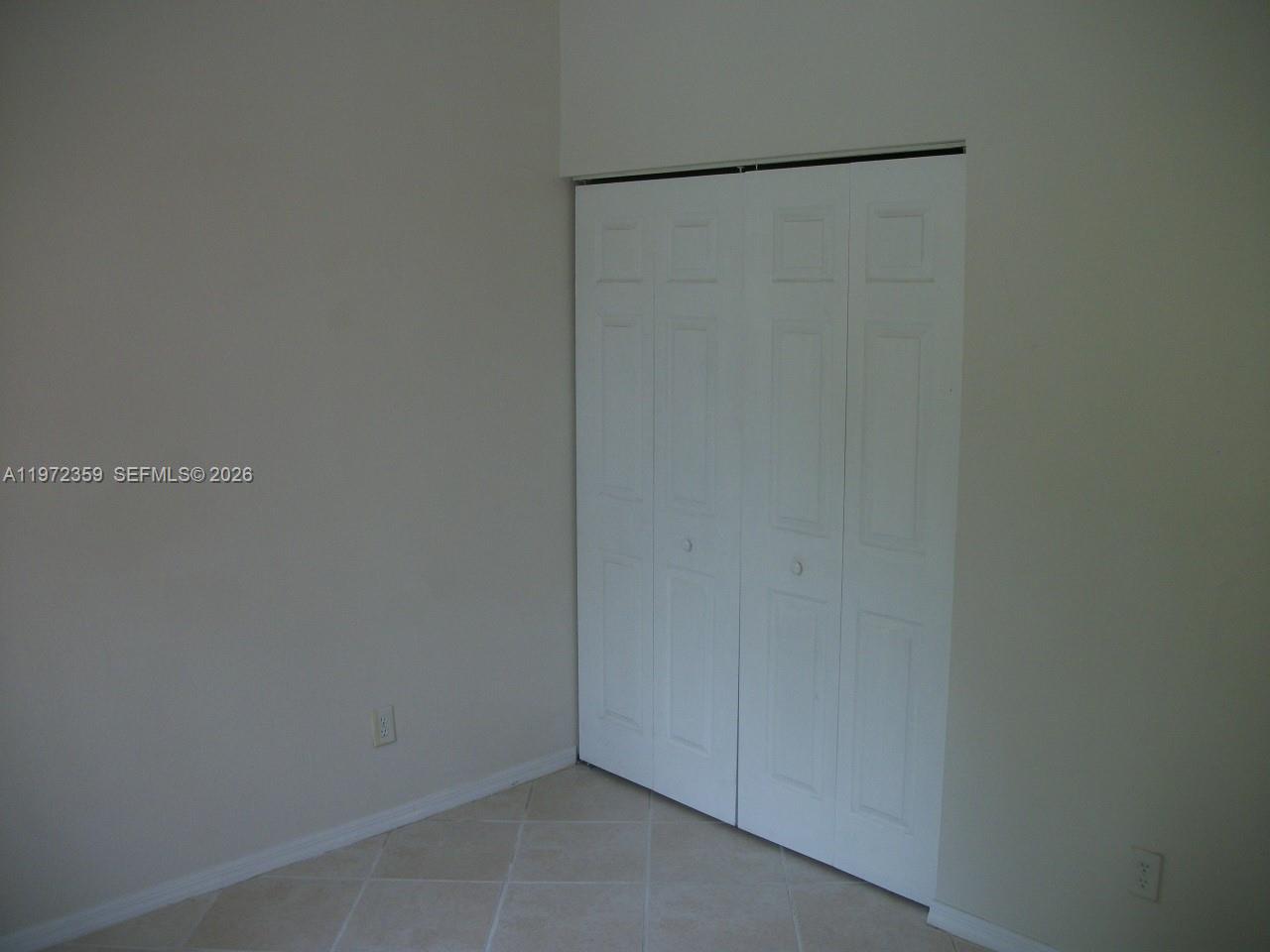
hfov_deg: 56.8
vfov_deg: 44.2
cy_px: 476
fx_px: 1174
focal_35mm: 32
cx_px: 635
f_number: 2.9
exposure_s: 1/60
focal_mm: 5.7
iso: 80
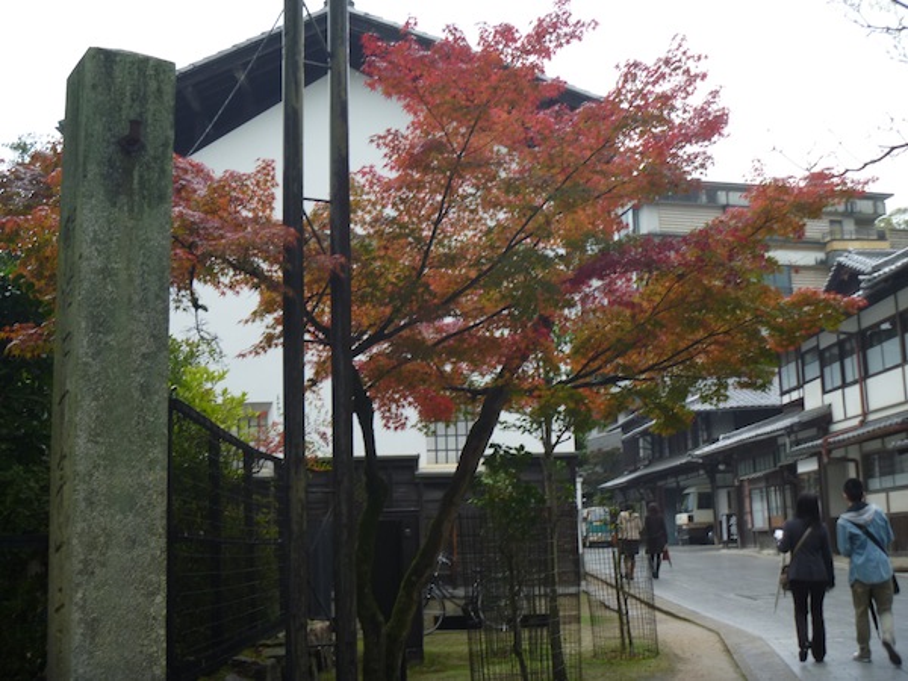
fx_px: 1154
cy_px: 340
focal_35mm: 44
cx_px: 454
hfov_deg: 42.9
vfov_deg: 32.9
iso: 100
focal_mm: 7.8
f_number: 3.7
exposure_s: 1/40
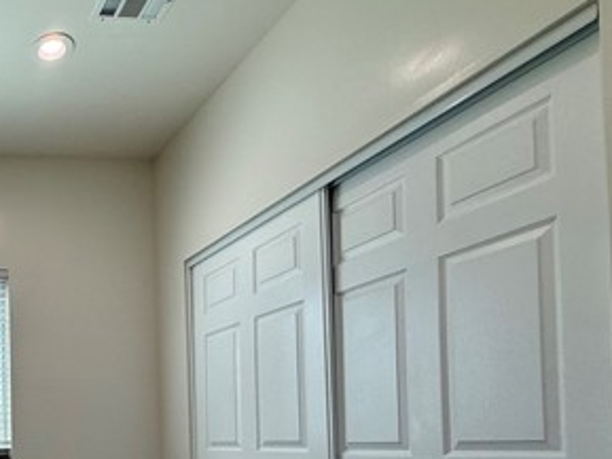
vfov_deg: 41.0
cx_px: -44
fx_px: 548
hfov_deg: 45.5
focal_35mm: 31
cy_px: 434
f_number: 2.2
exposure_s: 1/230
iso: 64
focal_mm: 2.22
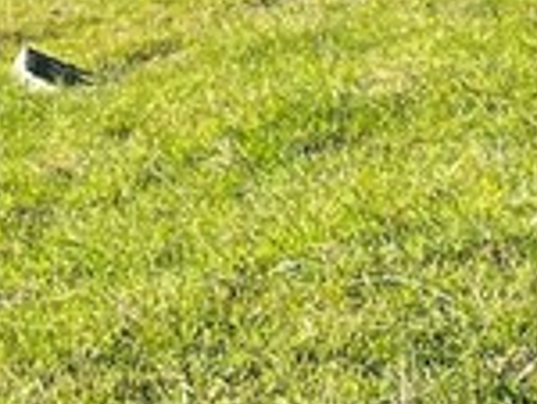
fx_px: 2750
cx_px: 197
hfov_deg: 11.1
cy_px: -501
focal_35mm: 177
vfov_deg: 7.9
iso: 32
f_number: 1.6
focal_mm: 4.2
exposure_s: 1/1092
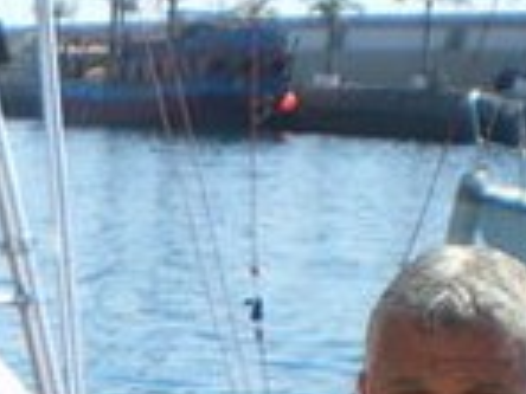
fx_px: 2325
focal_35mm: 153
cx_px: -313
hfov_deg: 12.2
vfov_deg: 9.2
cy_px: 763
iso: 50
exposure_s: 1/250
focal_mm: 6.3
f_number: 4.6
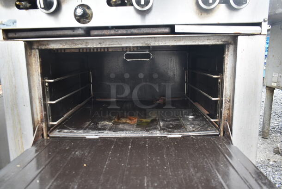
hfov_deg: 67.3
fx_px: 212
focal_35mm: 27
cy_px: 94
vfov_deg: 48.0
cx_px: 141
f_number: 3.5
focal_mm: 18
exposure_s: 1/30
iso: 200
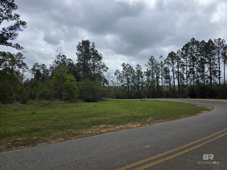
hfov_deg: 73.9
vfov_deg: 58.9
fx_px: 151
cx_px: 114
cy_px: 85
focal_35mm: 23
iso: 80
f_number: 1.7
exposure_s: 1/7626
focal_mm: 6.3
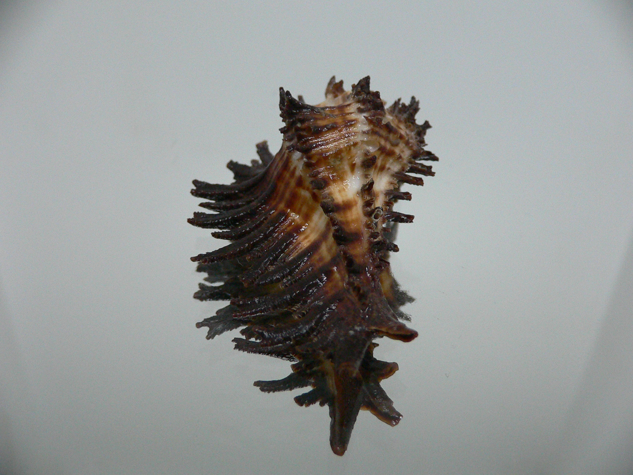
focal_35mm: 35
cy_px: 238
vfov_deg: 40.7
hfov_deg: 52.6
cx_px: 316
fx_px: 640
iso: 200
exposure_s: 1/50
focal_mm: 4.6
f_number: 2.8
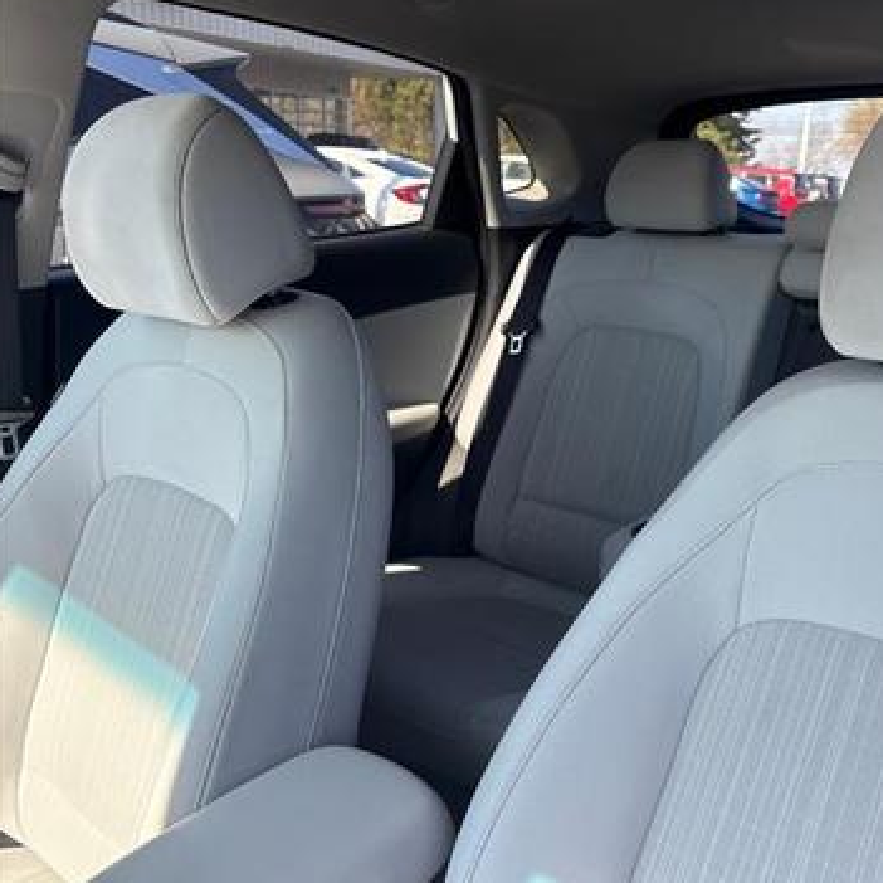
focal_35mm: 33
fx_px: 952
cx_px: 626
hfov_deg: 48.4
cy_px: 413
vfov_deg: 49.7
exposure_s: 1/334
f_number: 1.6
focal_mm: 5.96
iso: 50
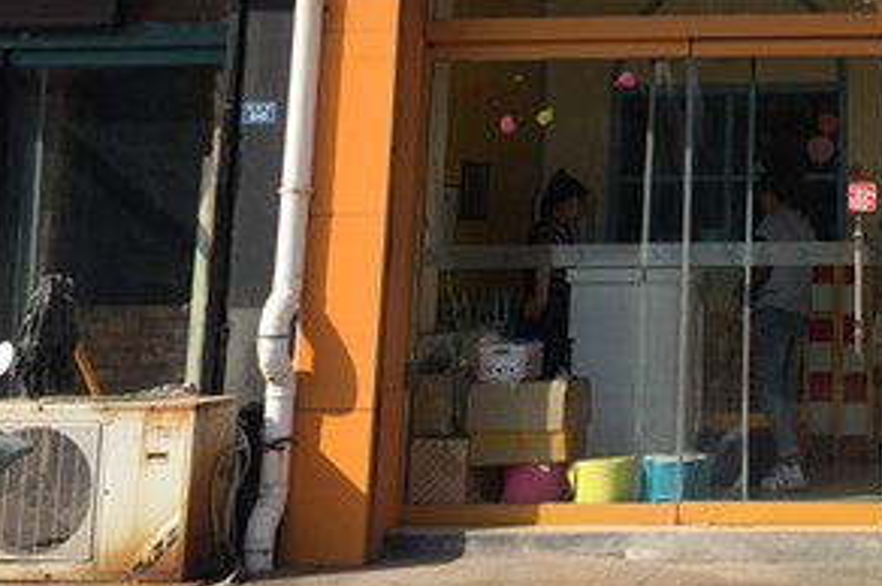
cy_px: -74
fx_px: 1517
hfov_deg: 30.2
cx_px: 882
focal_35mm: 62
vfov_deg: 20.7
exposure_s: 1/1647
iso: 32
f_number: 2.2
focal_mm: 4.15
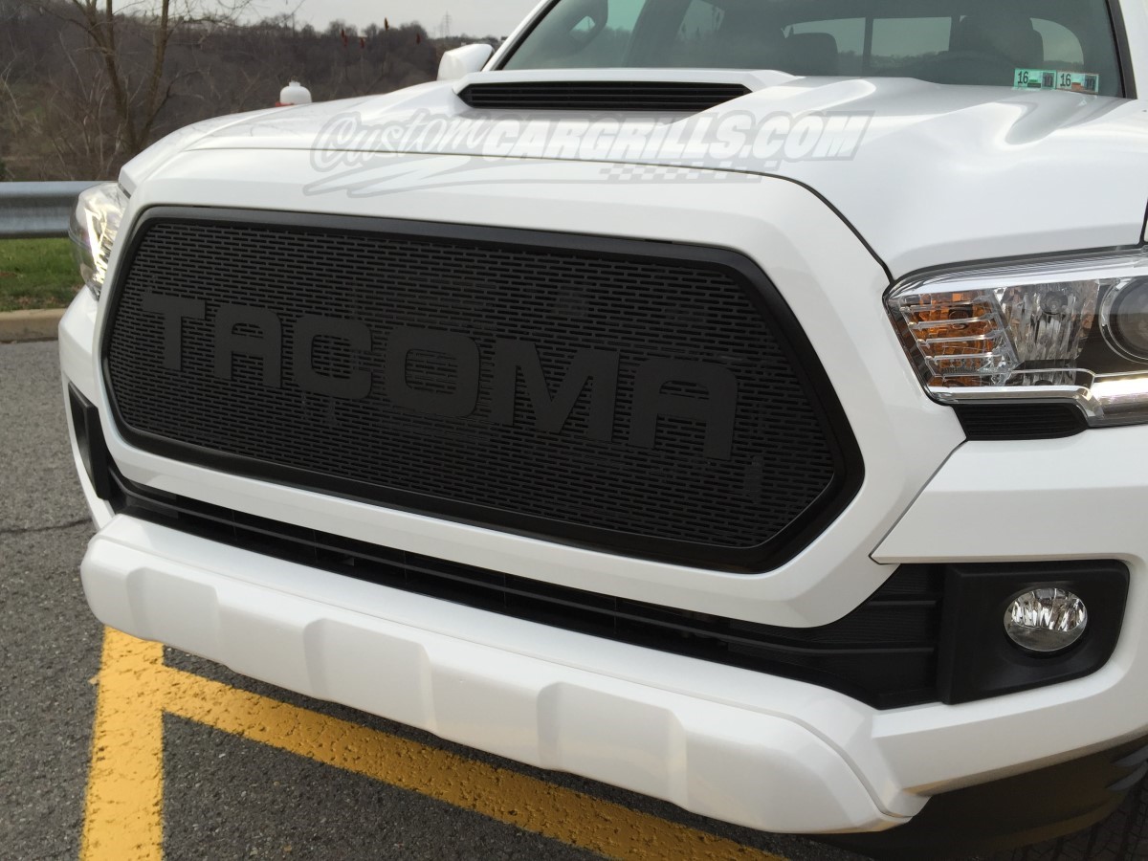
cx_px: 574
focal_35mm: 29
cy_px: 430
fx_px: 962
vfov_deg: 48.2
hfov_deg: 61.7
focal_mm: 4.15
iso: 32
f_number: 2.2
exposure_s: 1/238
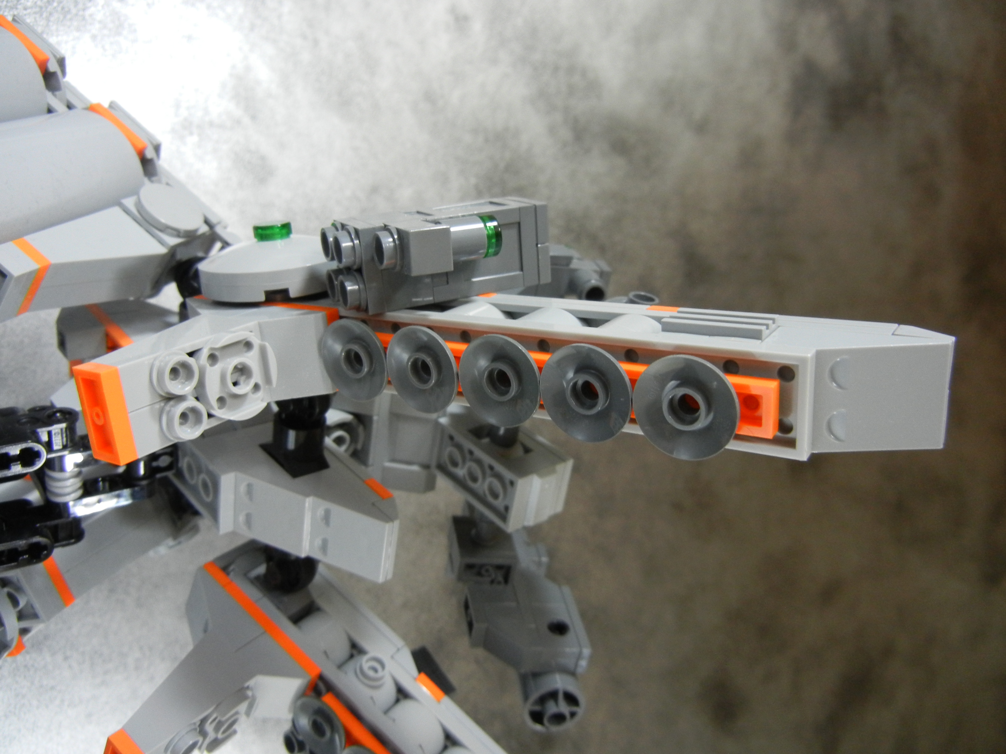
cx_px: 503
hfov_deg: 60.0
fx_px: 872
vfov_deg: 46.8
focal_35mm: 30
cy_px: 377
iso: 400
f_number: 3.5
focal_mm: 5.4
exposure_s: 1/28.8
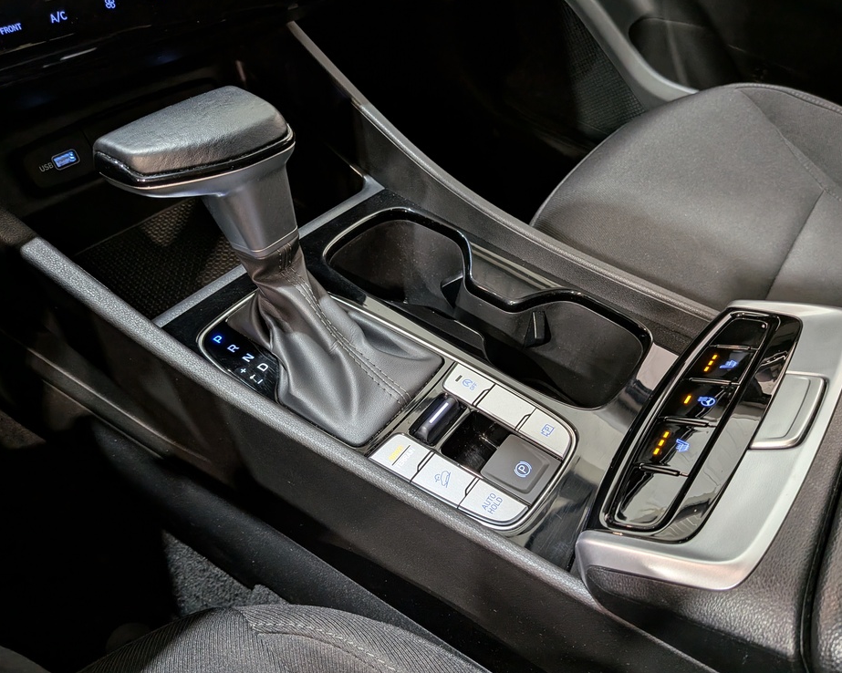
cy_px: 328
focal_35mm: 26
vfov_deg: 54.9
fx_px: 648
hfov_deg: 66.0
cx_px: 430
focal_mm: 4.53
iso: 375
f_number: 1.7
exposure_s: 1/100
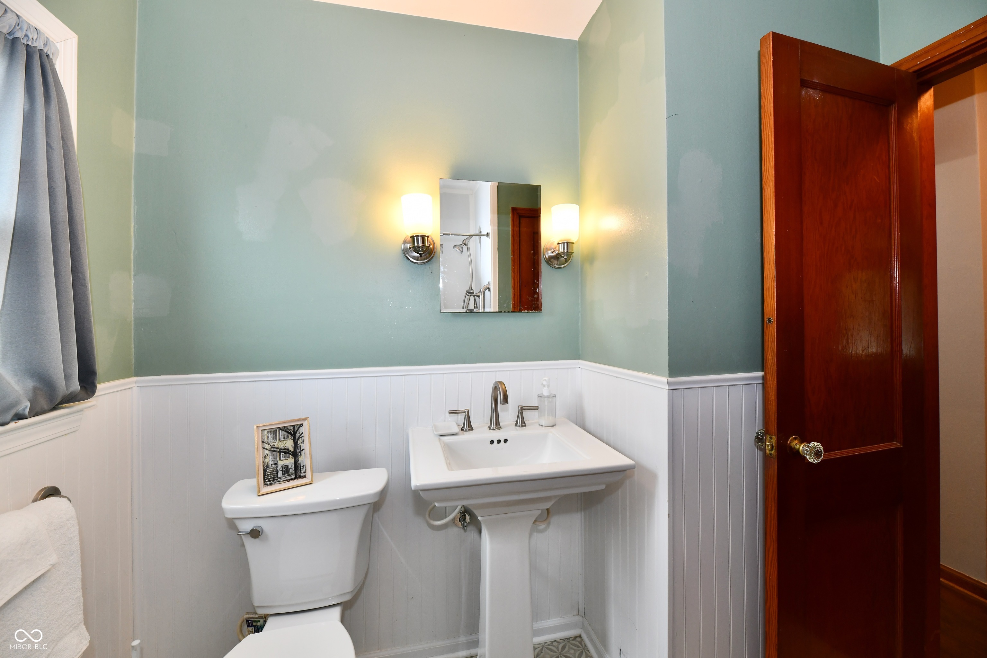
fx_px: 384
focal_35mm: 14
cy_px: 329
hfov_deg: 104.3
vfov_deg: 81.2
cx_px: 494
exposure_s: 1/60
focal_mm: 14
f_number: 6.3
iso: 640
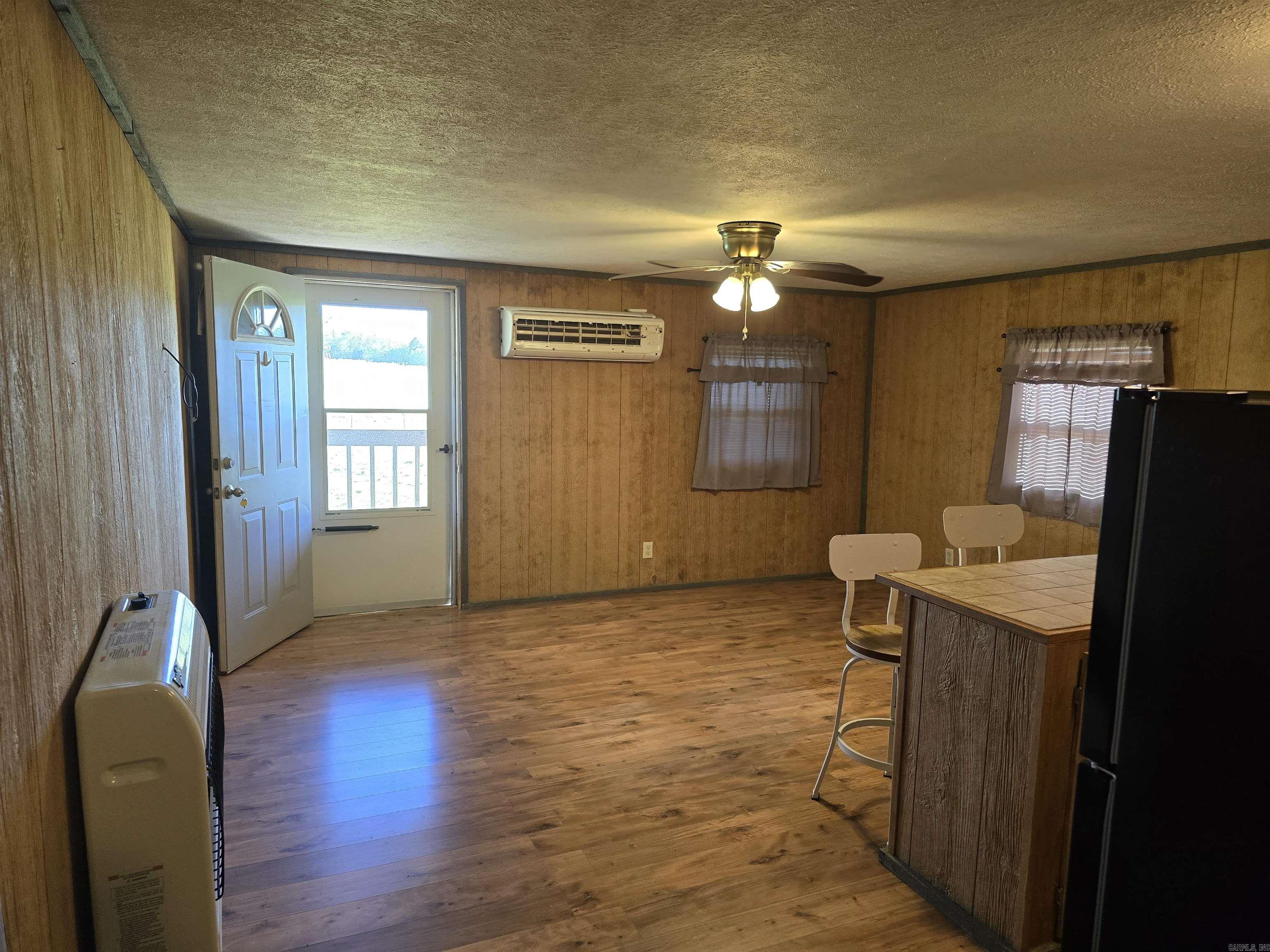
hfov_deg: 73.9
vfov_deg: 58.9
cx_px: 635
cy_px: 476
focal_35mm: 23
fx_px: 844
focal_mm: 6.3
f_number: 1.7
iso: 250
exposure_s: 1/120
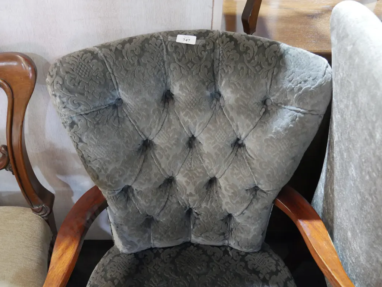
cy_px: 144
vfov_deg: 37.8
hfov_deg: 49.0
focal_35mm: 38
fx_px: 420
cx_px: 191
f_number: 4.1
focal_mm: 19
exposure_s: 1/60
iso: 2000
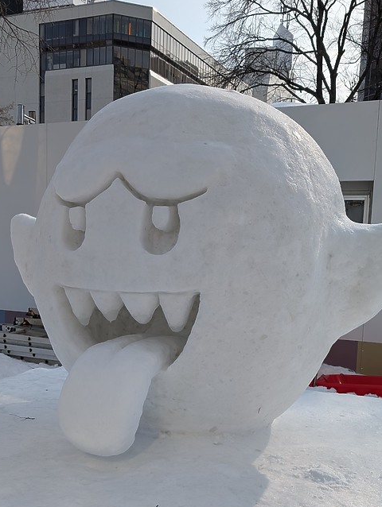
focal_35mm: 39
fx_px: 573
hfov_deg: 36.9
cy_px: 319
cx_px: 185
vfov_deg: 47.3
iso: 21
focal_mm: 6.9
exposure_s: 1/1984
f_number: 1.68
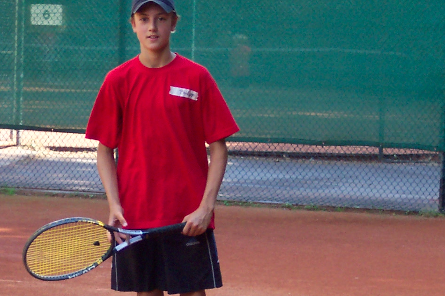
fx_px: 2669
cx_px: 205
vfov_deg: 6.3
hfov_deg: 9.5
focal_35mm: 216
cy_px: 245
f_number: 4.8
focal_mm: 24
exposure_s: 1/125
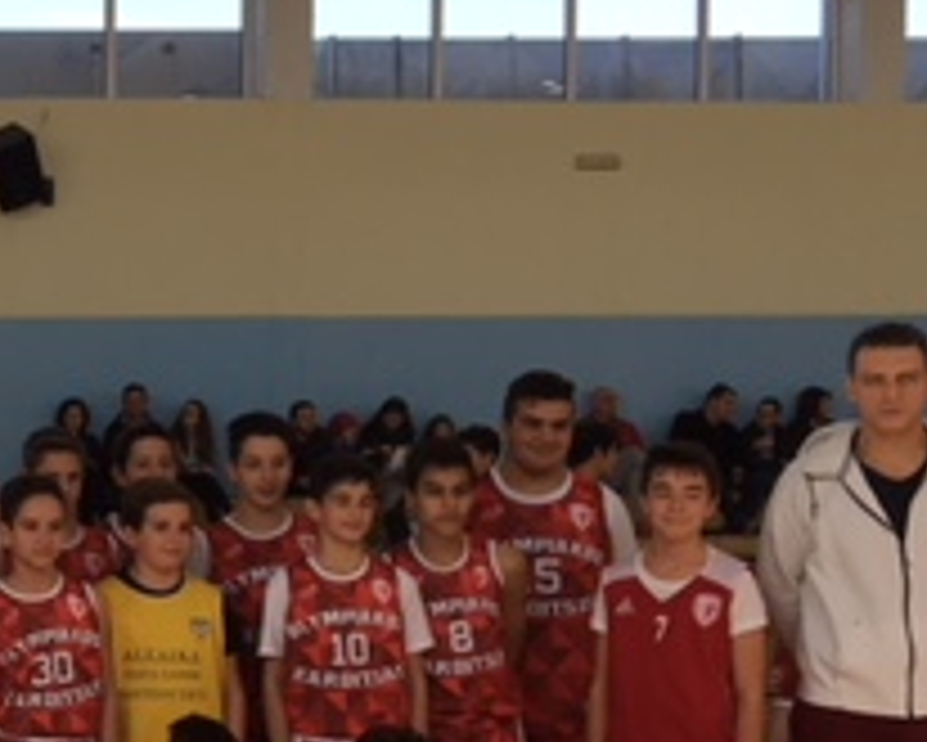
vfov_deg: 17.4
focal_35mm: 88
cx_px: -302
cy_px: 580
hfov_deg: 19.8
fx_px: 2415
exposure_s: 1/265
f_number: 2.2
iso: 25
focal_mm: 4.15
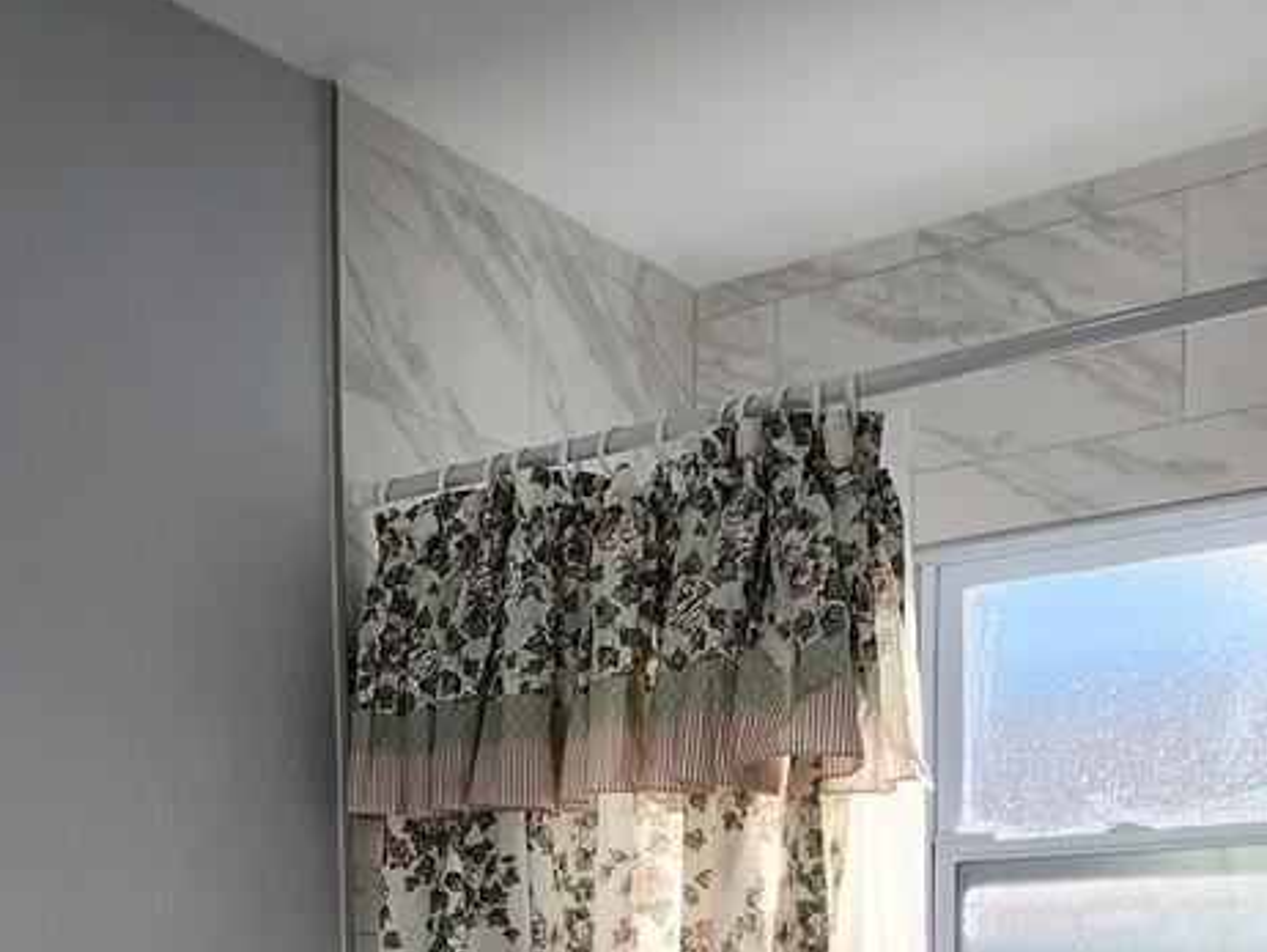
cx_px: 414
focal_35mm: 45
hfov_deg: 41.5
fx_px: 1648
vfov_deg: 28.0
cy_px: 1155
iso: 50
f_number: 2.2
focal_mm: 2.2
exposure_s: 1/121
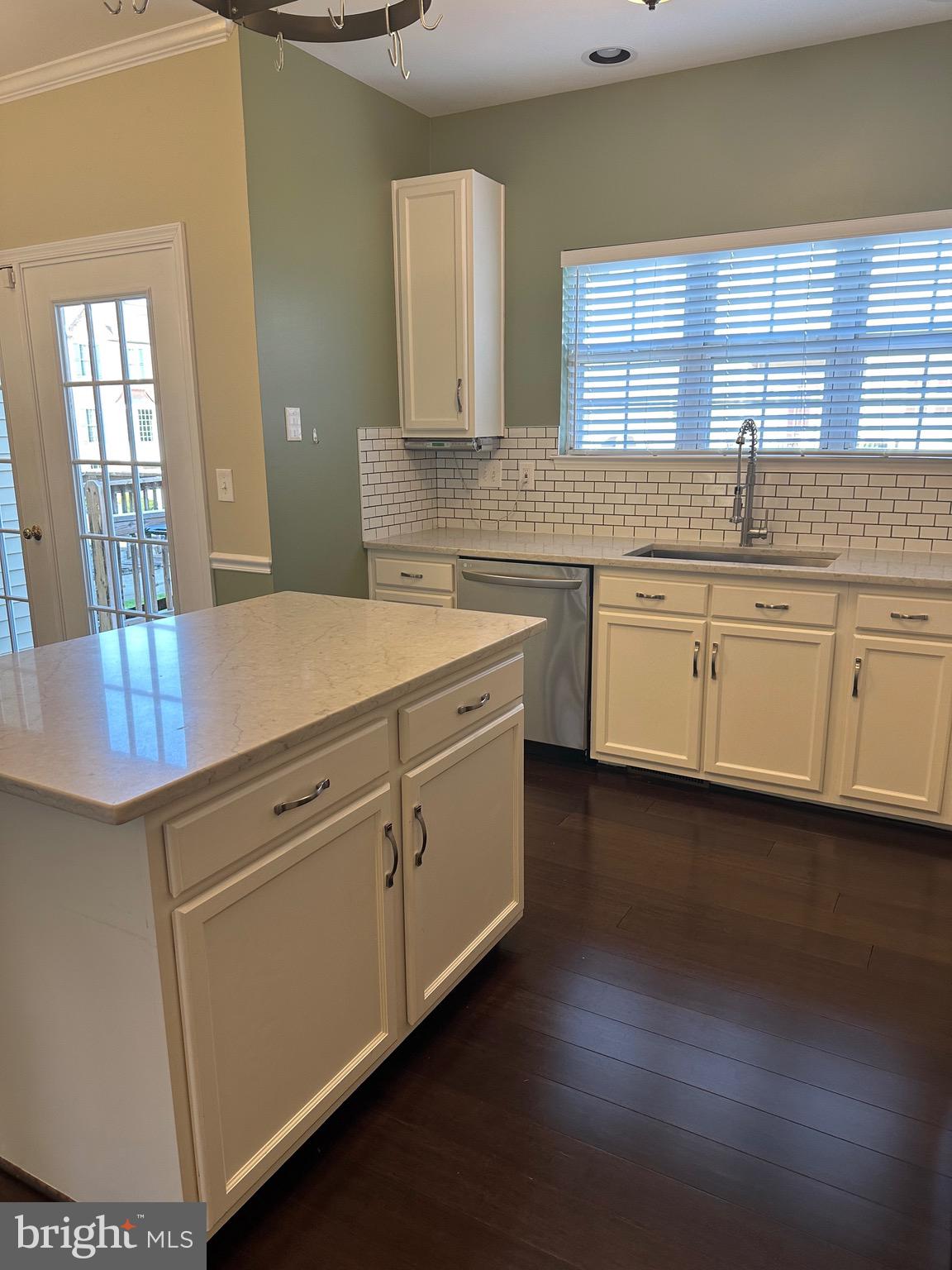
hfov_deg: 56.8
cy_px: 635
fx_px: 880
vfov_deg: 71.6
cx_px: 476
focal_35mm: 24
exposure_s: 1/120
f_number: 1.78
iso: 160
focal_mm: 6.86
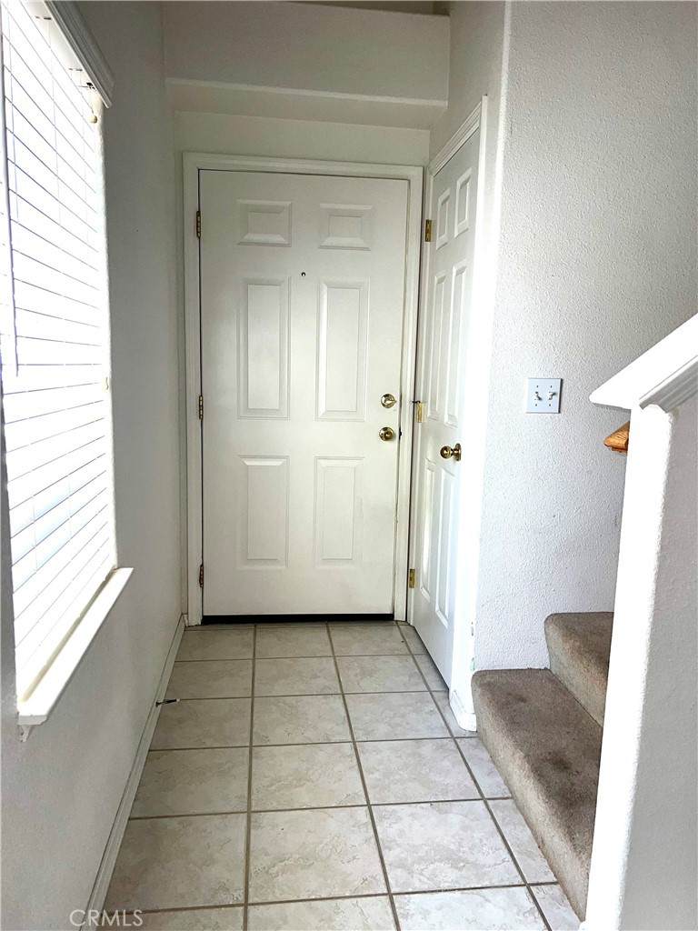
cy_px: 466
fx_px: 699
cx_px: 349
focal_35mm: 26
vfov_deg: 67.3
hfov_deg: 53.1
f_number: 1.5
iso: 32
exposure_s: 1/226
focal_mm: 5.7
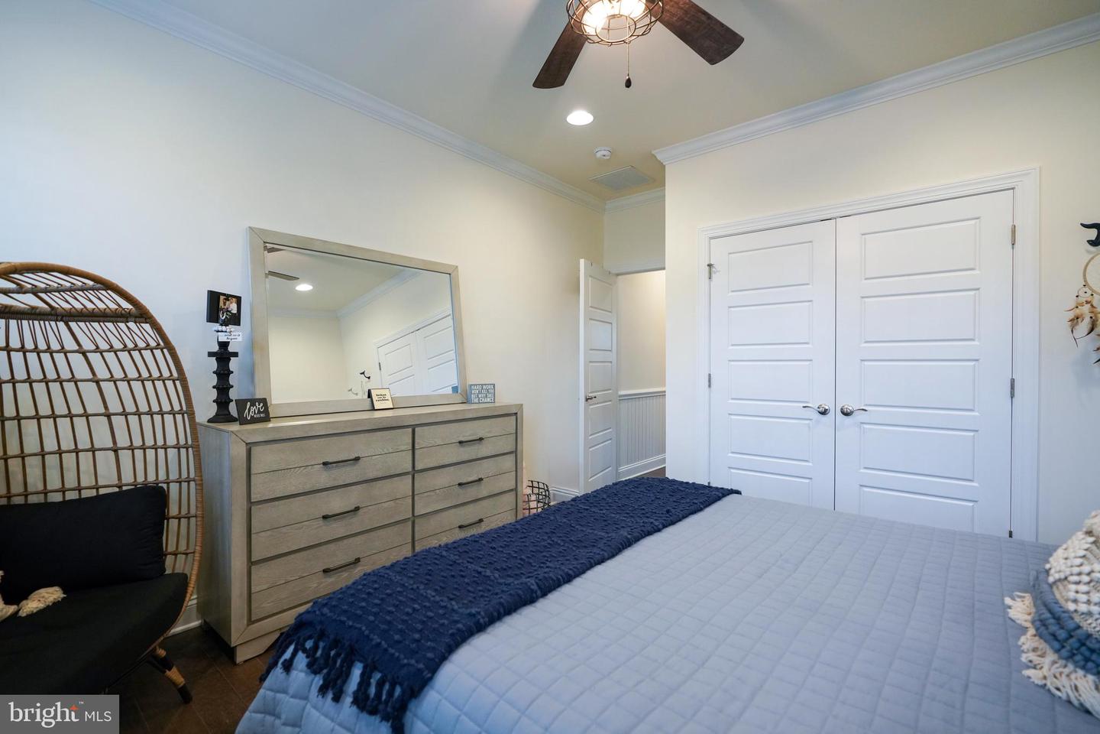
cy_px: 367
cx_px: 550
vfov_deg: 73.7
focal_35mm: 16
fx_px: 489
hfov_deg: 96.7
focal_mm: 16
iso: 1600
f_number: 4
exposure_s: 1/160
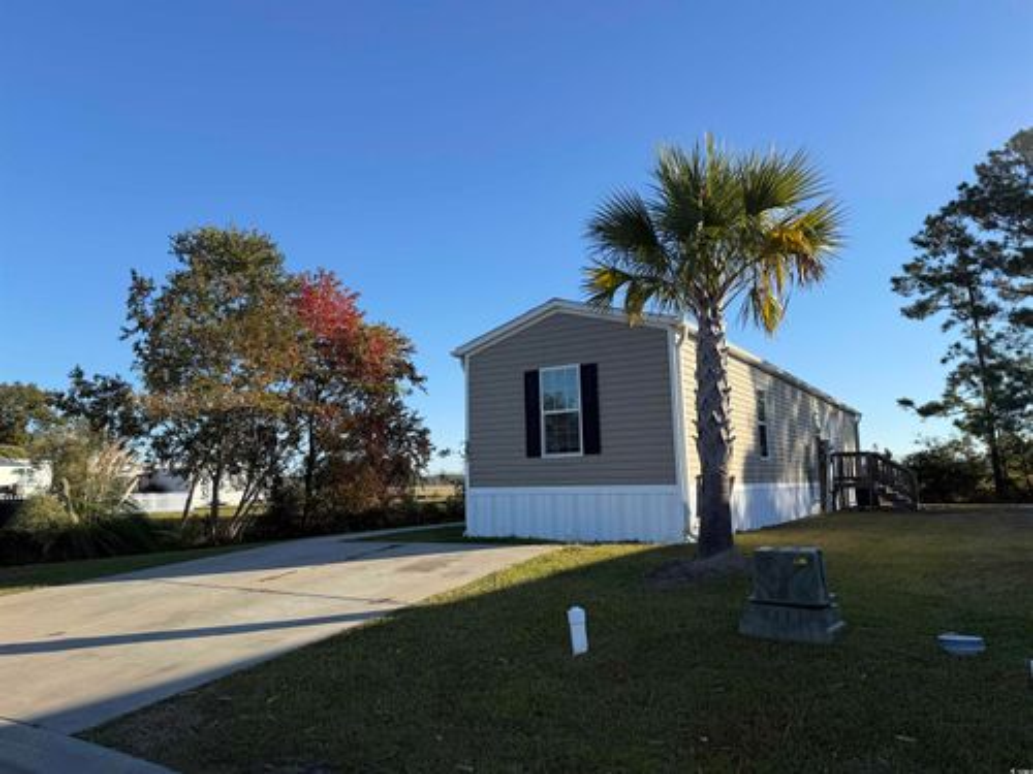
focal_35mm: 24
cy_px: 387
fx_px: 716
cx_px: 516
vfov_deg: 56.8
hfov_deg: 71.6
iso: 80
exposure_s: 1/2907
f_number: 1.78
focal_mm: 6.76
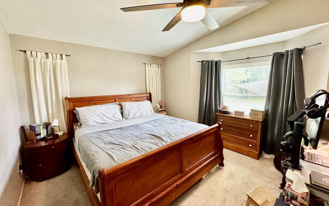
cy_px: 99
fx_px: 134
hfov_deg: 101.5
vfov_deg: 74.7
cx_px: 166
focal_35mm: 15
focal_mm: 2.22
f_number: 2.2
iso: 640
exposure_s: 1/60
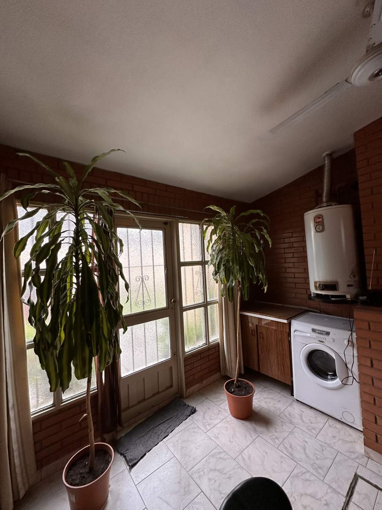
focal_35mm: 14
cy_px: 255
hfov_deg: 85.7
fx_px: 206
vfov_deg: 102.1
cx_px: 191
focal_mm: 2.22
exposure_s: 1/99
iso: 125
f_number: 2.2
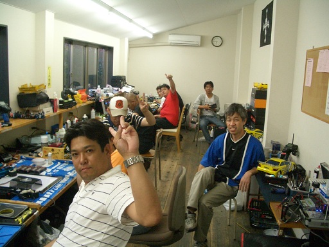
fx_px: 333
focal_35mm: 35
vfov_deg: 40.7
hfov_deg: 52.6
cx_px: 164
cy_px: 124
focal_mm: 5.8
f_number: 2.6
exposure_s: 1/50
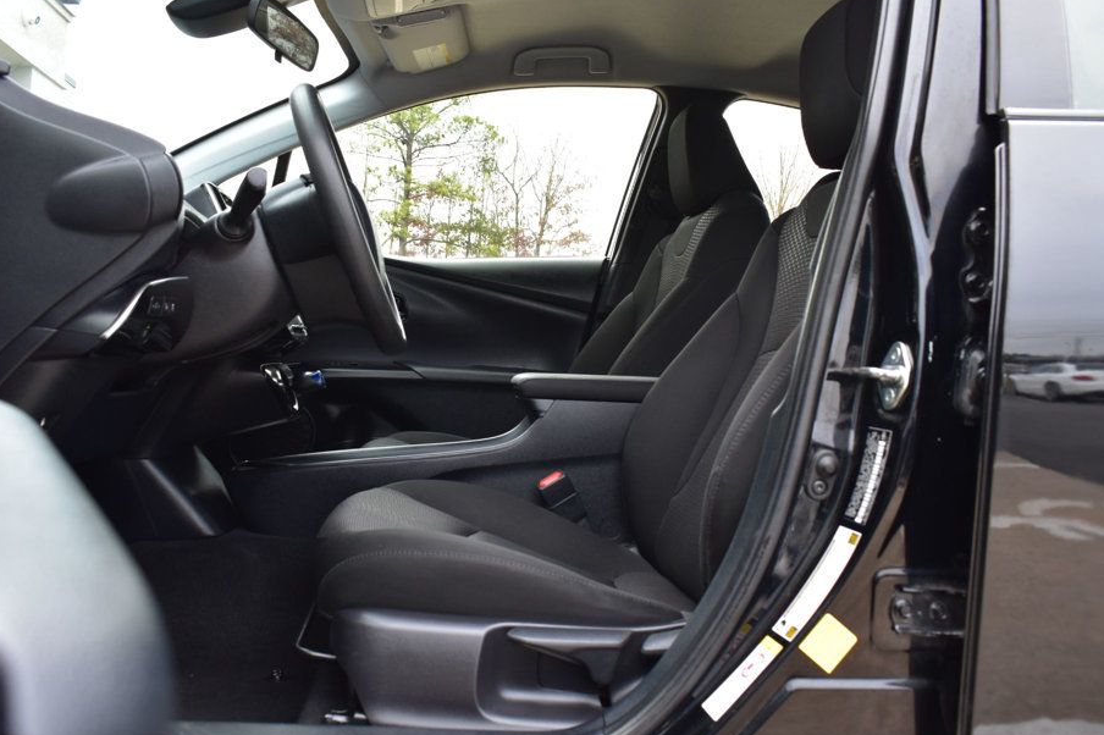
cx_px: 524
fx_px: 1042
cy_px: 386
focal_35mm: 34
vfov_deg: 38.8
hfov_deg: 55.8
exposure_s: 1/25
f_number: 7.1
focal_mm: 20
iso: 400
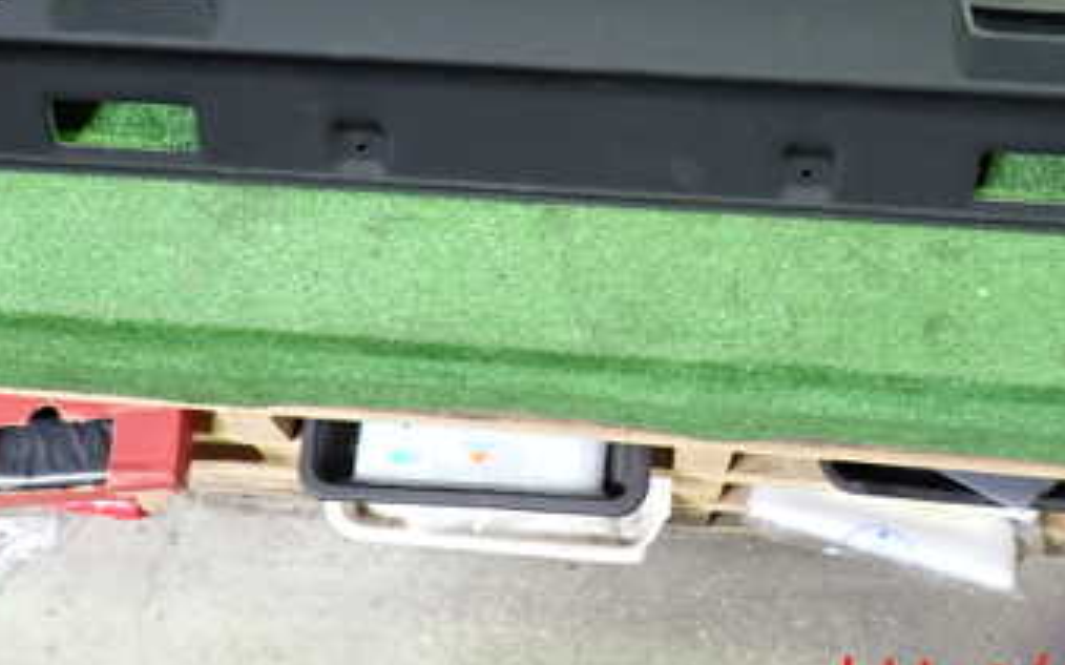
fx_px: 1364
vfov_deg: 26.1
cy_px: 19
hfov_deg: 42.6
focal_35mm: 47
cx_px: 608
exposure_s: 1/30
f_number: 2
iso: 500
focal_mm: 4.5
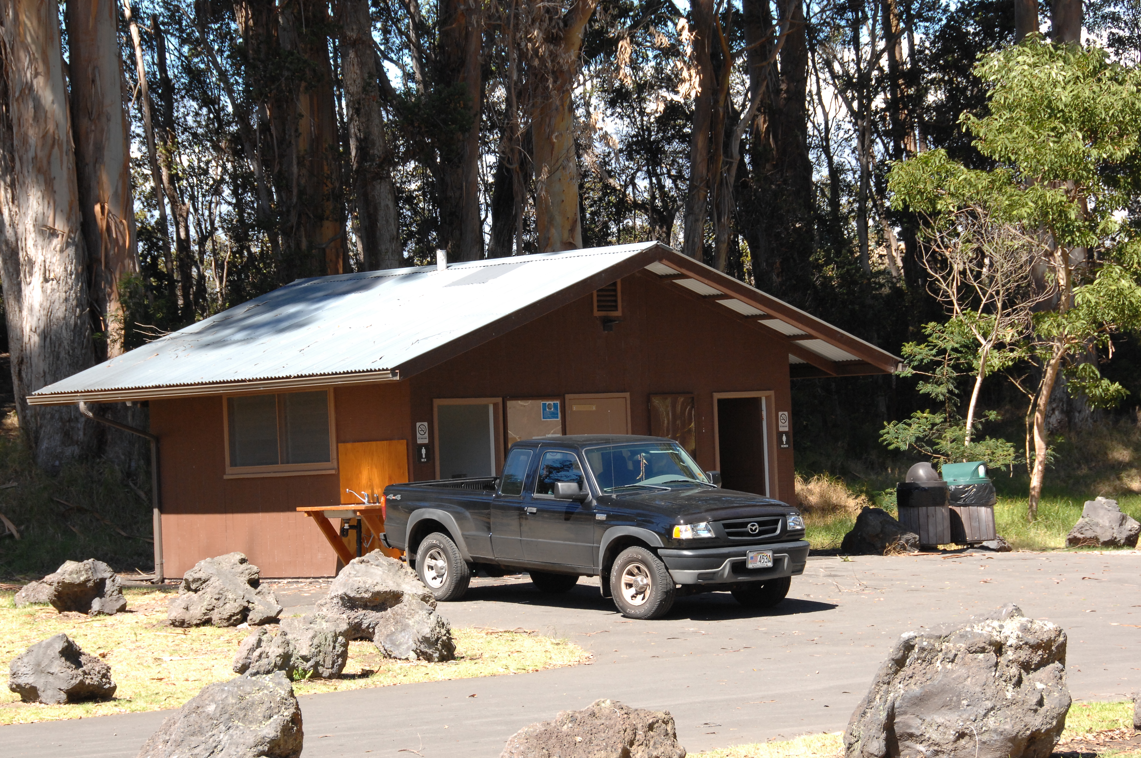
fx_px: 3309
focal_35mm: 105
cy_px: 393
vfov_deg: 13.1
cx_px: 543
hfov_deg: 19.6
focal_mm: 65
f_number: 9
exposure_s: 1/320
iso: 400
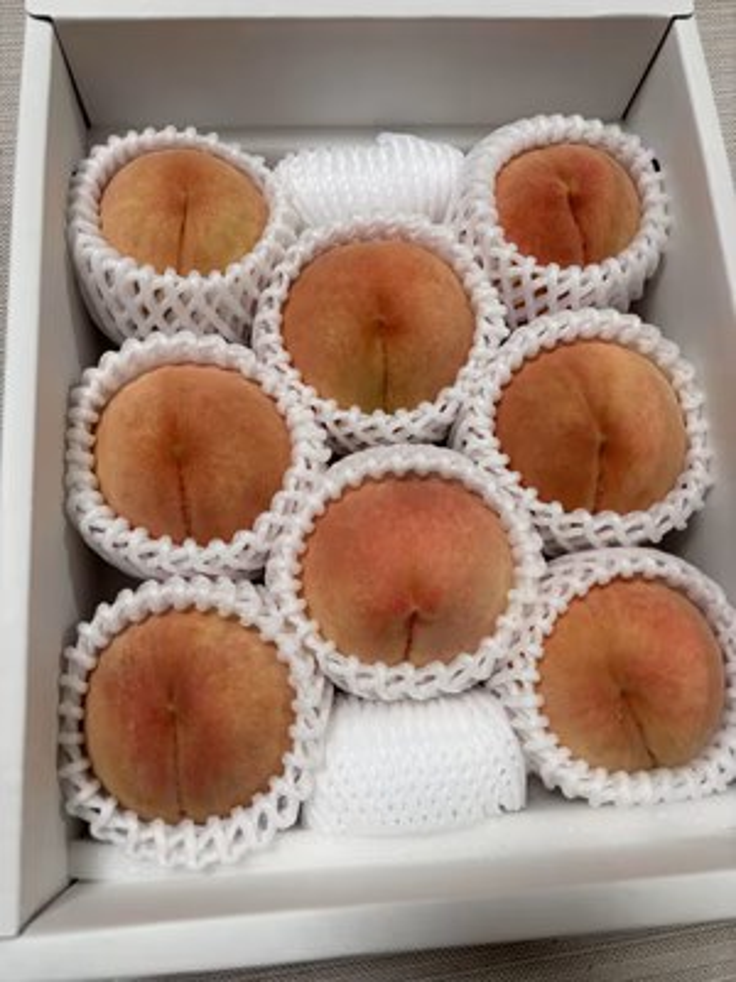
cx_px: 368
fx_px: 737
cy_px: 491
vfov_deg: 67.3
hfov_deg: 53.1
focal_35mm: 26
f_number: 1.6
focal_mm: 5.96
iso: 125
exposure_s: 1/121
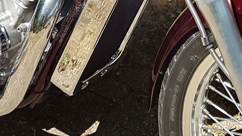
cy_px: -99
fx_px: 706
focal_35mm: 110
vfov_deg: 10.4
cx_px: 178
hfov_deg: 19.3
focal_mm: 4.2
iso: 40
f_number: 1.7
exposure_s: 1/1200
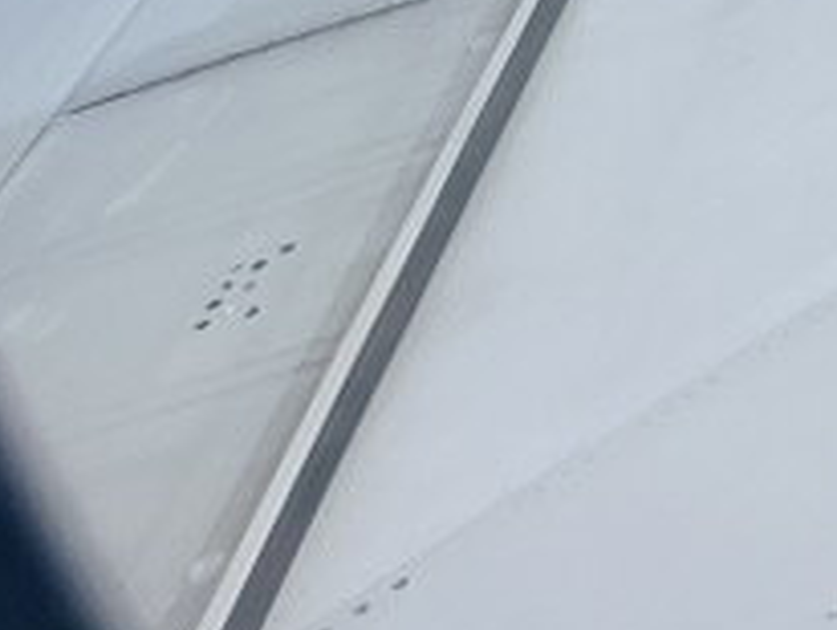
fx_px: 3123
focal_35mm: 129
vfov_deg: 10.4
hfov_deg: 13.6
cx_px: 1536
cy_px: -711
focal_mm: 5.1
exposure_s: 1/5319
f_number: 1.6
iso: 50
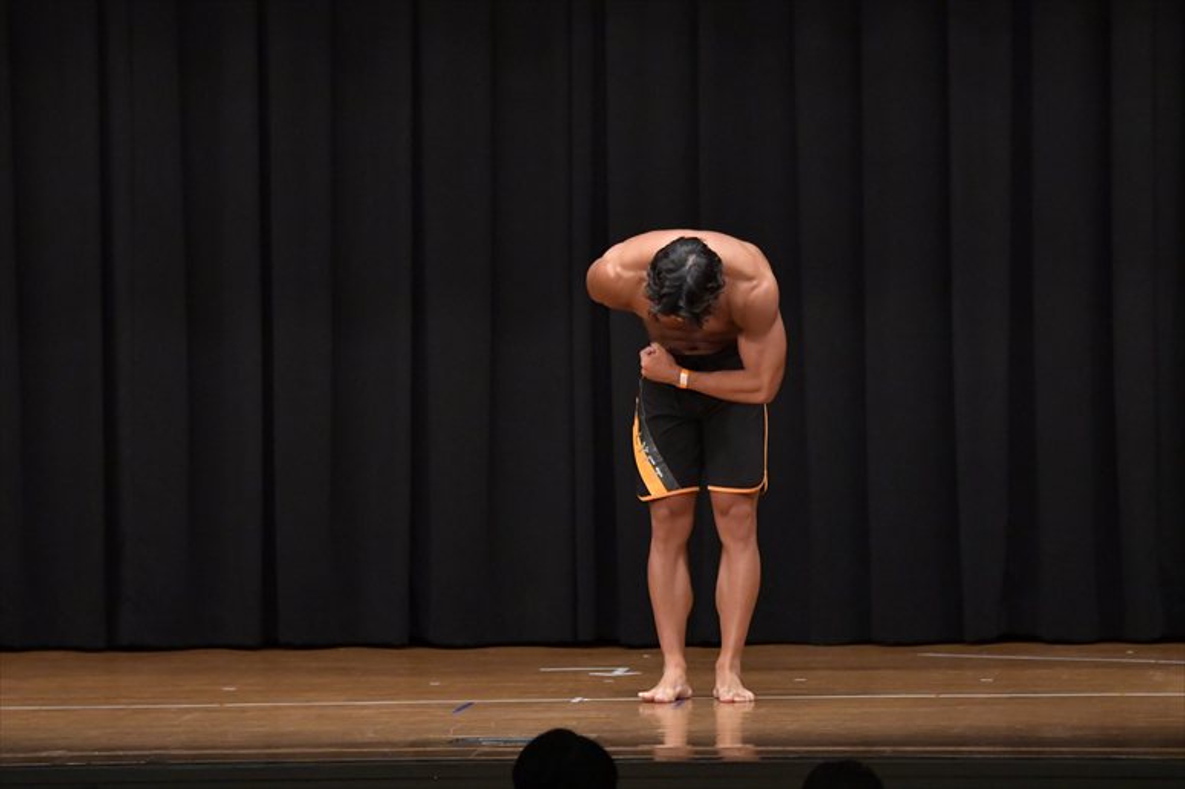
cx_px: 592
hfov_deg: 9.5
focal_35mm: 217
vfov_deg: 6.3
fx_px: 7140
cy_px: 394
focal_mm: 145
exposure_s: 1/400
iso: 6400
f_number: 5.6
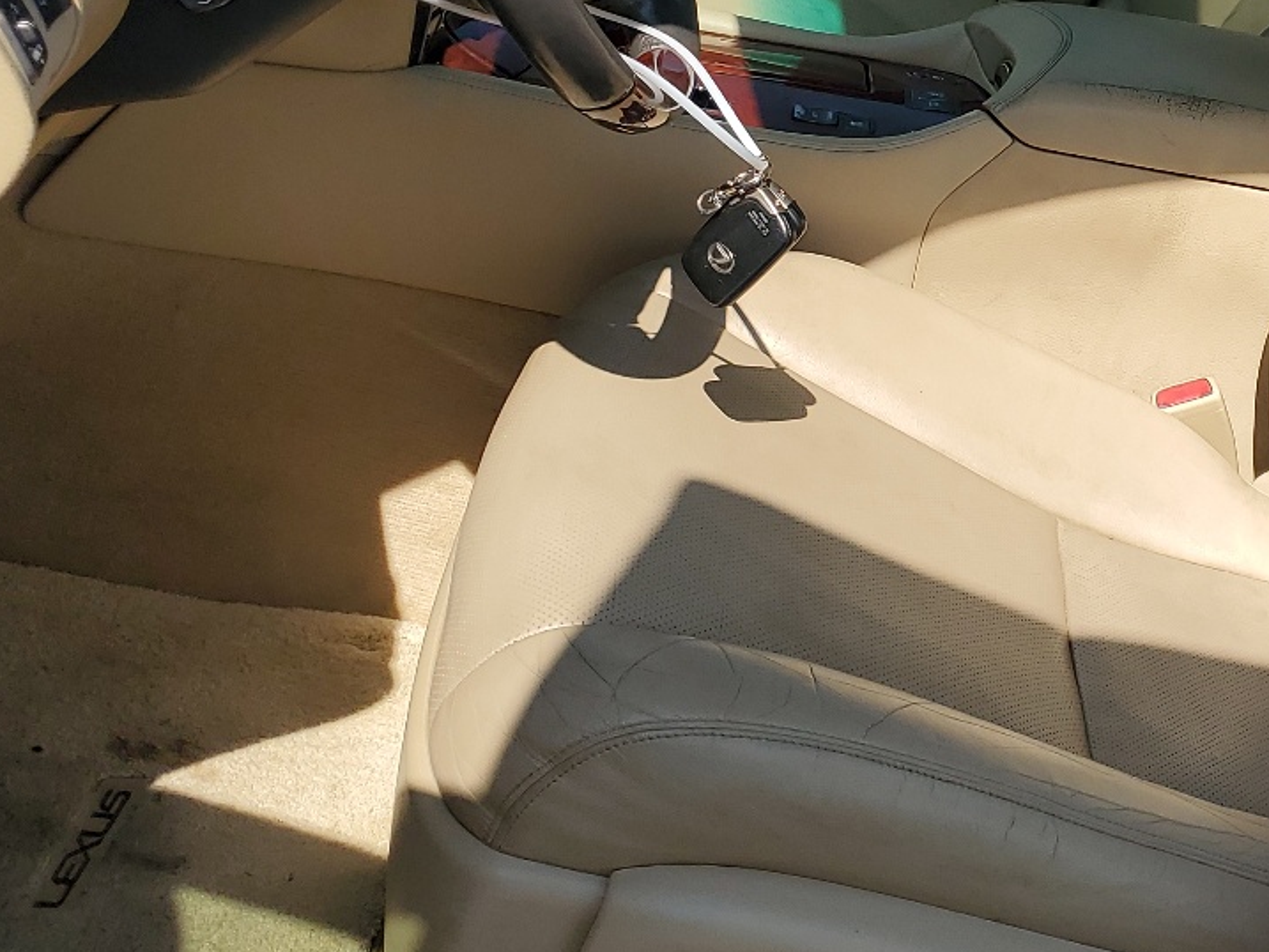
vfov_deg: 25.0
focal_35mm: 58
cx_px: 1225
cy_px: 265
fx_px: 2127
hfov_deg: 31.1
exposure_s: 1/3333
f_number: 1.5
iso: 50
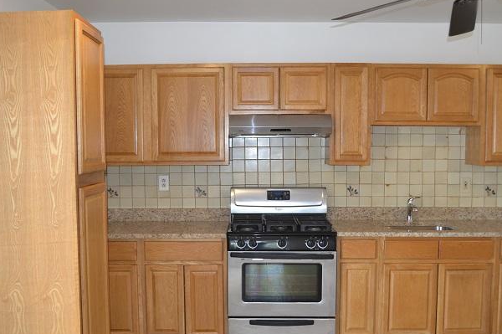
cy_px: 177
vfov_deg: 35.0
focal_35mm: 38
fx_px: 529
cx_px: 252
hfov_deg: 50.7
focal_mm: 22
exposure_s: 1/20
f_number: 3.8
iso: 400
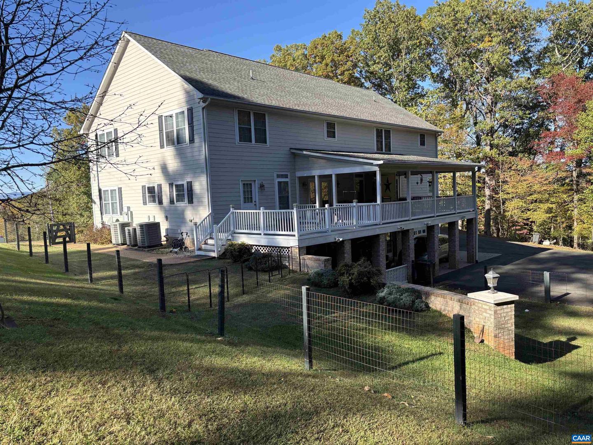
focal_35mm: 26
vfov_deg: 53.1
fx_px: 445
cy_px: 222
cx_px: 296
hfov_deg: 67.3
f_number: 1.6
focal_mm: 5.96
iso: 50
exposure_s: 1/927
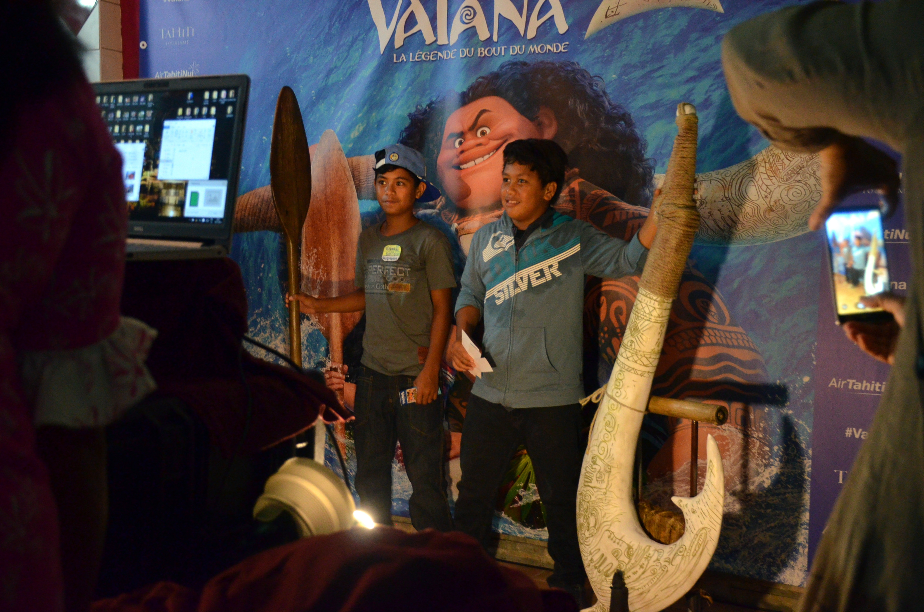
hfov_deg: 48.0
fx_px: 1037
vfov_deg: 32.9
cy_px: 306
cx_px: 462
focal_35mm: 40
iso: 2500
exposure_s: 1/50
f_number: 4
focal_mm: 27
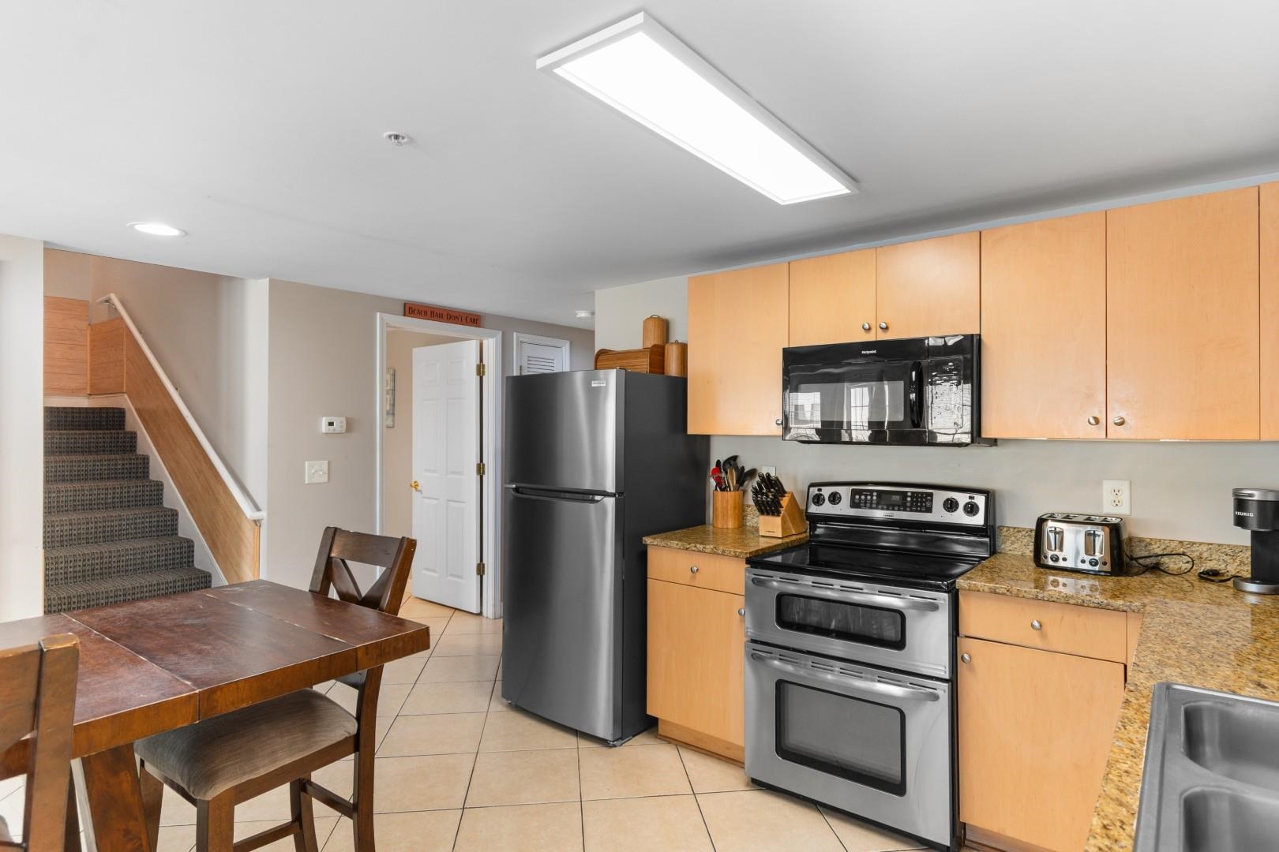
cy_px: 426
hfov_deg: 86.9
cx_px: 640
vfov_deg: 64.6
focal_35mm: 19
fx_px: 675
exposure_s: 1/3
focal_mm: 13
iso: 100
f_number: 4.8
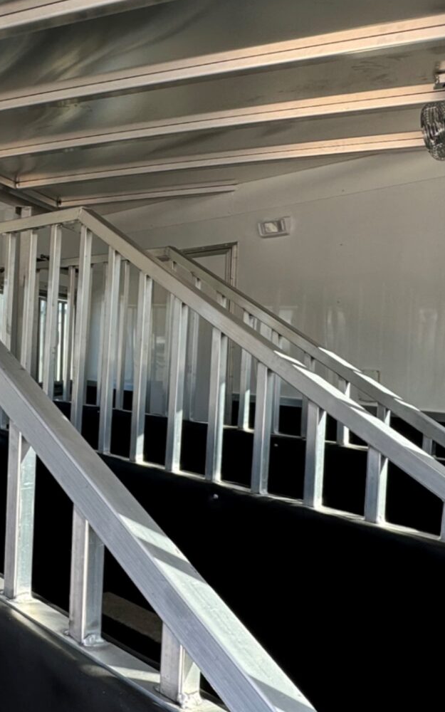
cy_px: 371
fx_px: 737
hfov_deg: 29.7
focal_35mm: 38
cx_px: -63
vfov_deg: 51.5
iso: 40
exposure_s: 1/99
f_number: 2.2
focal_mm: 2.22
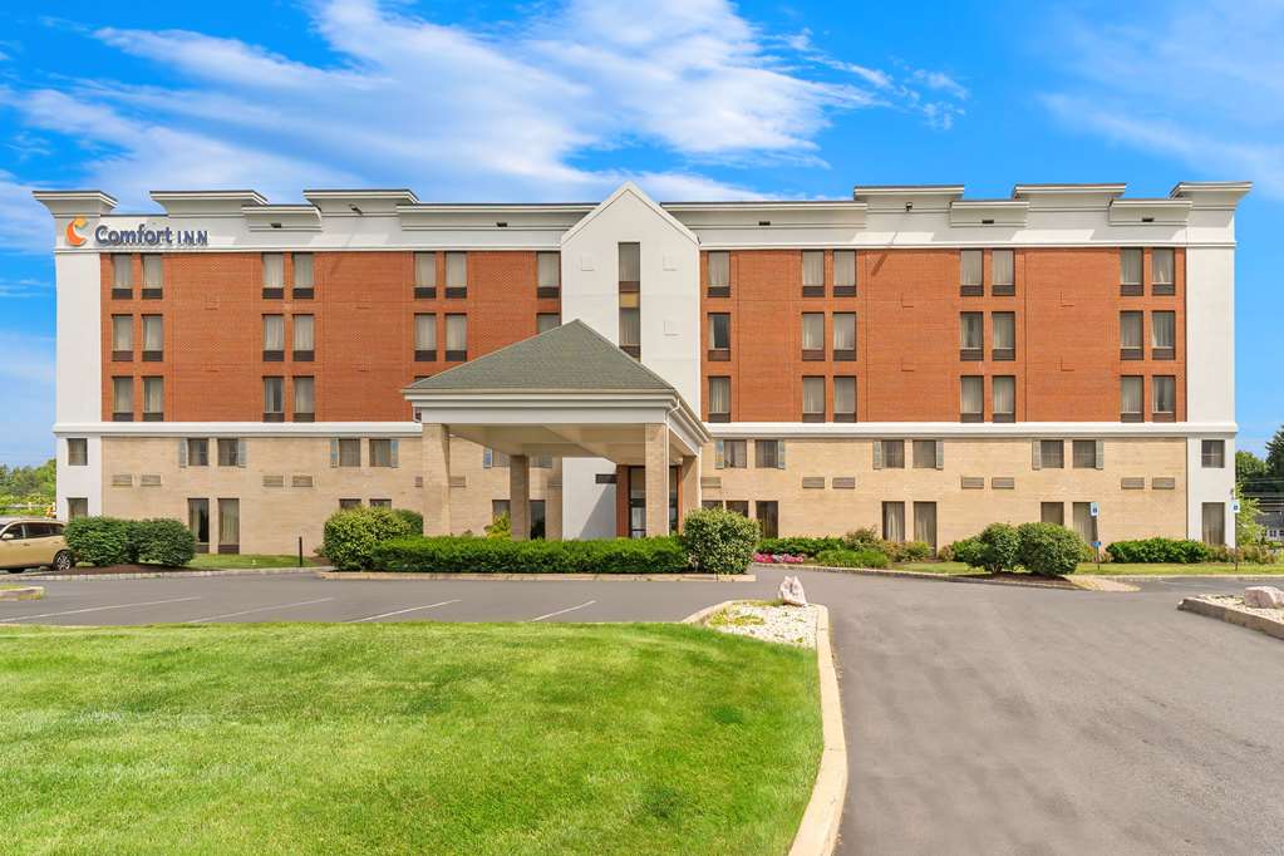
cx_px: 642
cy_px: 428
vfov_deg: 65.1
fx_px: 670
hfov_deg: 87.5
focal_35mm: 19
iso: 500
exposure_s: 1/2500
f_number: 8
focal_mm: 18.8
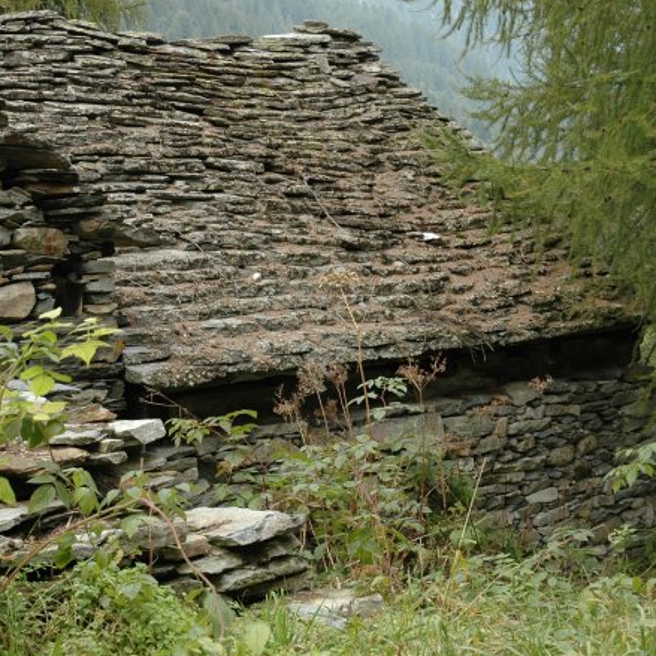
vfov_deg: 28.3
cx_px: 236
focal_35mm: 61
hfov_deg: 28.2
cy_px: 315
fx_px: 1301
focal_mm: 29
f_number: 5
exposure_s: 1/100
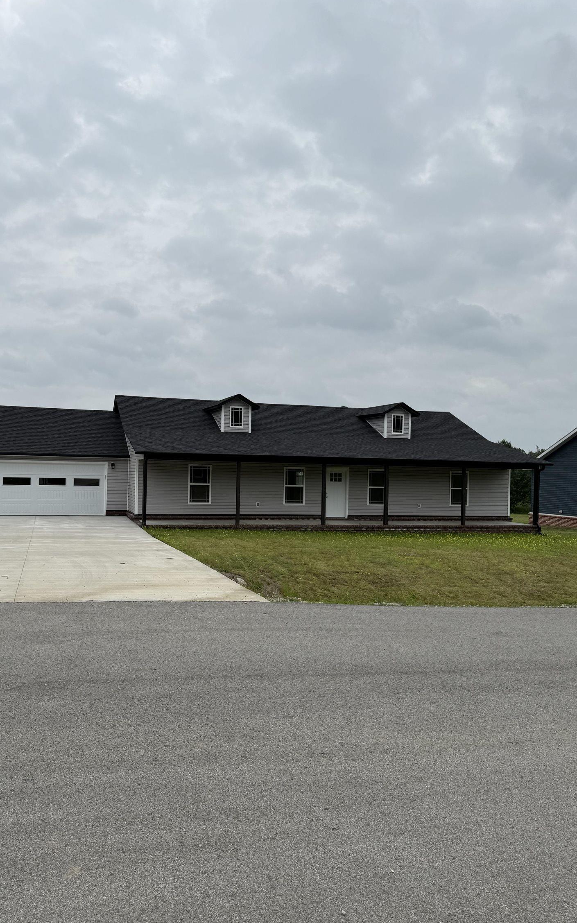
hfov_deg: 47.4
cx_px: 242
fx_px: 654
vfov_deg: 70.4
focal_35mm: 26
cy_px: 467
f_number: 1.78
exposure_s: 1/4167
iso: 80
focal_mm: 6.76
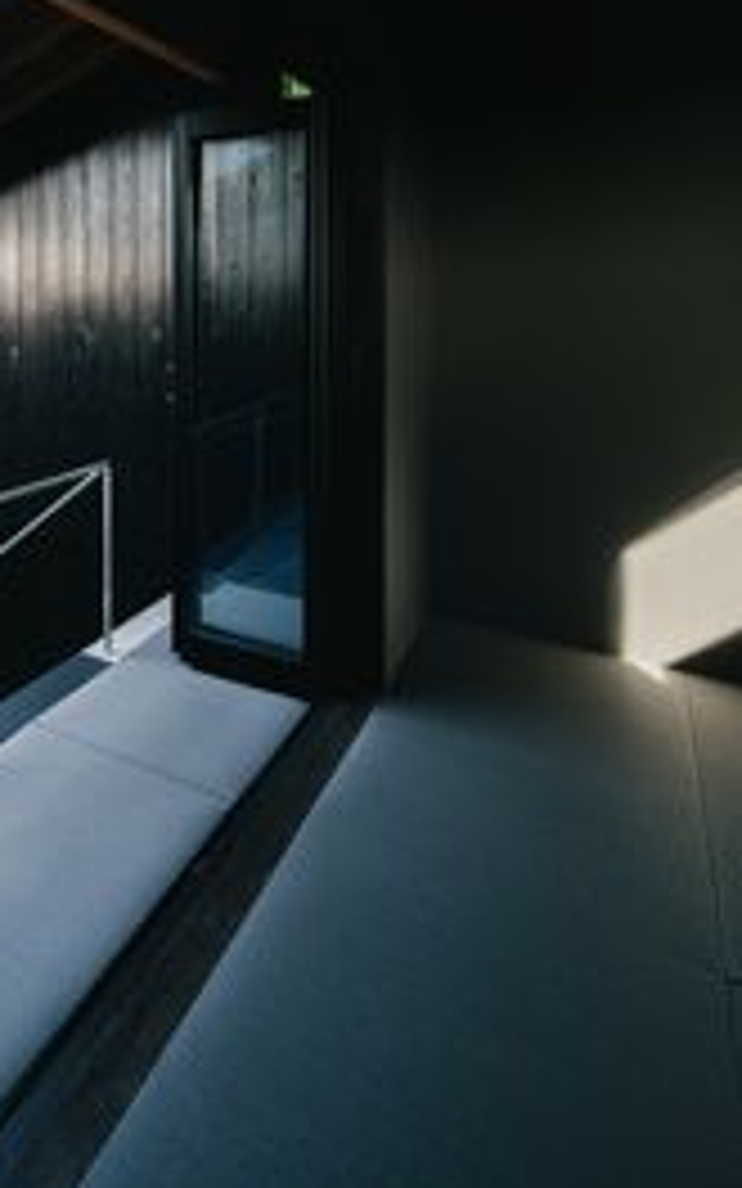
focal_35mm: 23
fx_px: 744
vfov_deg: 77.0
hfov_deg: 39.2
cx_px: -139
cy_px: 549
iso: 320
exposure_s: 1/60
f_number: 10
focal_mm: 17
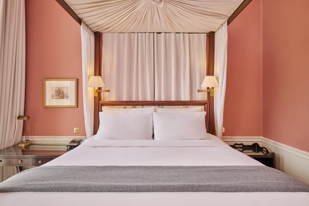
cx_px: 154
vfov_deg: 59.5
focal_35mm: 21
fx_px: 180
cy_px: 103
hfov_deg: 81.2
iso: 200
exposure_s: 1/15
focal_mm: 21
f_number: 8
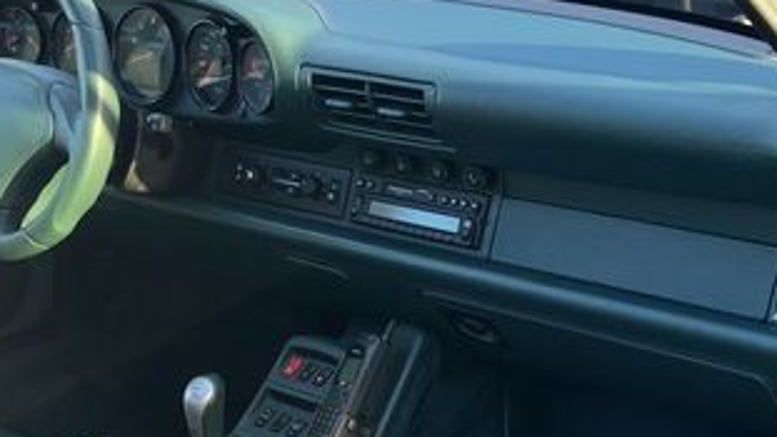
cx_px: 352
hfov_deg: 30.1
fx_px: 1442
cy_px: 410
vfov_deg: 17.0
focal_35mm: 70
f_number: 1.5
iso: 32
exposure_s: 1/121
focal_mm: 5.7
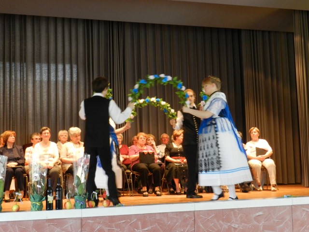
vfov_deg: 27.5
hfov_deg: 36.2
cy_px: 116
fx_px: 473
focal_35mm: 53
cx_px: 154
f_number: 4.4
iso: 720
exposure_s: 1/25
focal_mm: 9.4
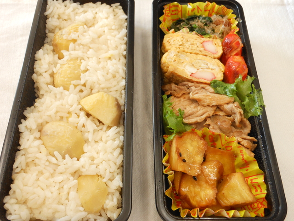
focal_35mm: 33
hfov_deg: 55.4
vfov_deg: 42.9
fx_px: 280
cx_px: 147
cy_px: 110
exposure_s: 1/30
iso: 160
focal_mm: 5.9
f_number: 4
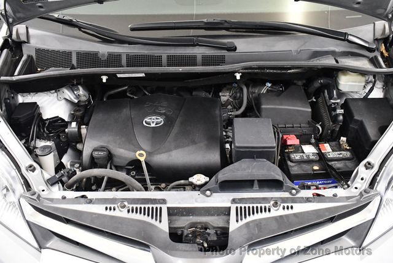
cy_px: 132
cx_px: 196
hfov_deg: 53.1
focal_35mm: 36
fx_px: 393
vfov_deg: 36.9
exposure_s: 1/100
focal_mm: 18
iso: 3200
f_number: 3.5
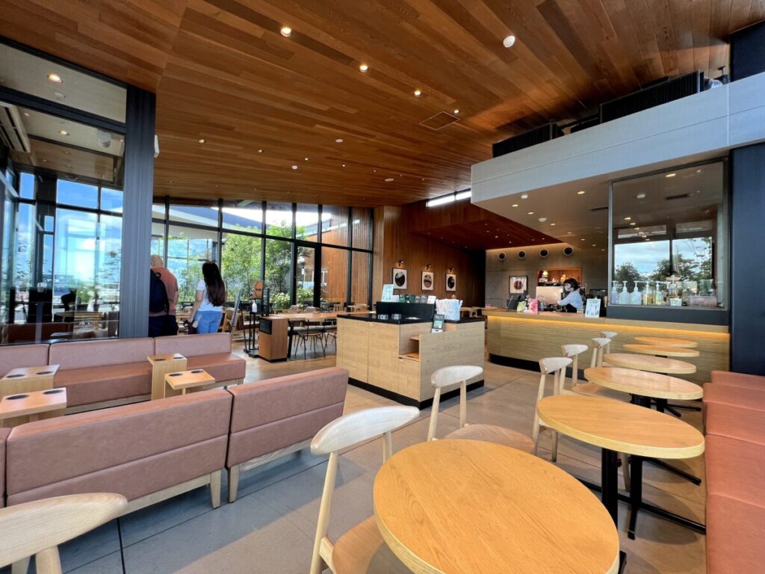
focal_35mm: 13
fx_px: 287
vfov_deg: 89.9
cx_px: 382
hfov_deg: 106.2
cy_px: 287
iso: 80
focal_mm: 1.57
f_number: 1.8
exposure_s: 1/99
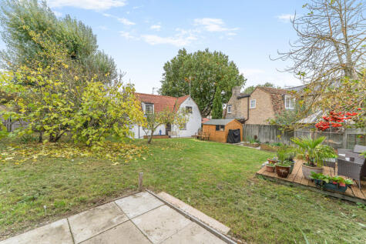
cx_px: 183
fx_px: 142
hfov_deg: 104.2
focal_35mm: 14
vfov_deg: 81.2
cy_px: 122
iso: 200
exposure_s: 1/50
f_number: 8
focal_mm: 14
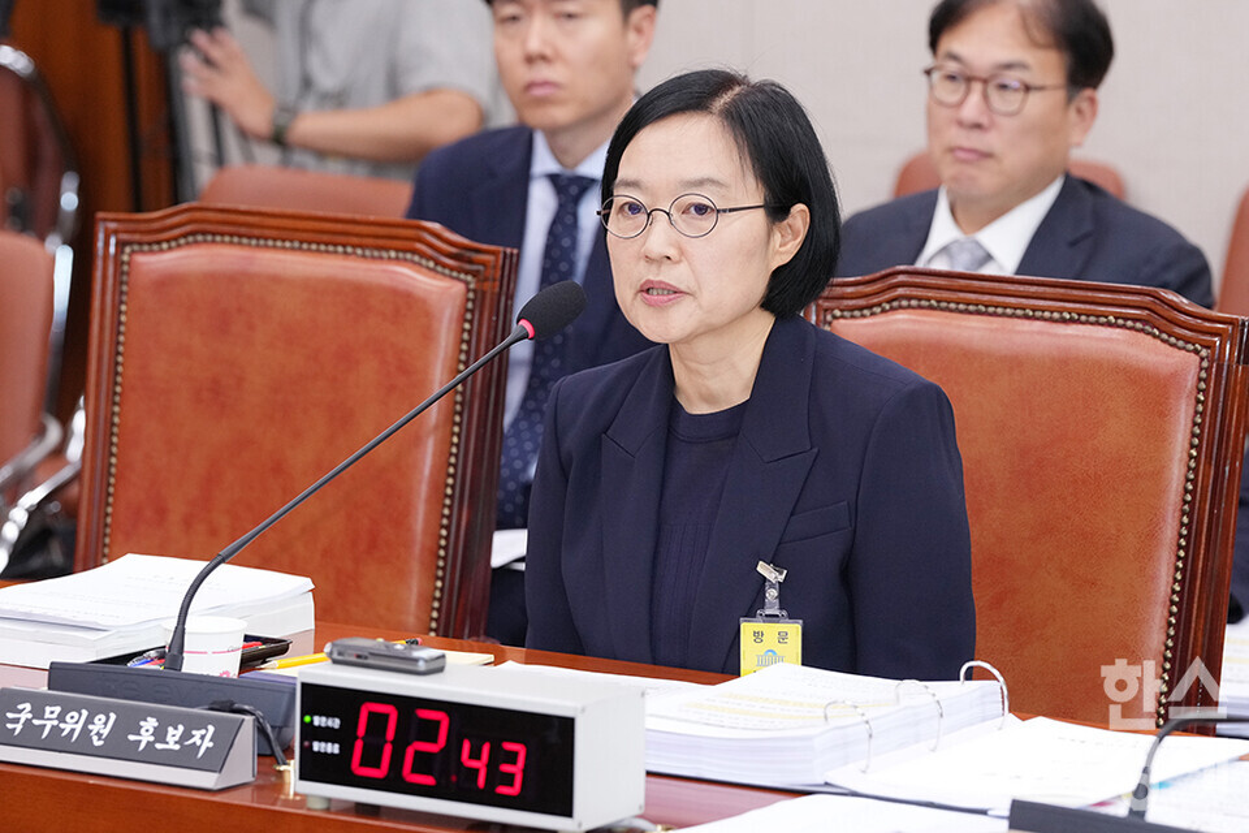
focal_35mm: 147
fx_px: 5100
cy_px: 416
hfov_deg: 14.0
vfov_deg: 9.3
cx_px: 624
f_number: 5
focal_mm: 147
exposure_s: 1/160
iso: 2500
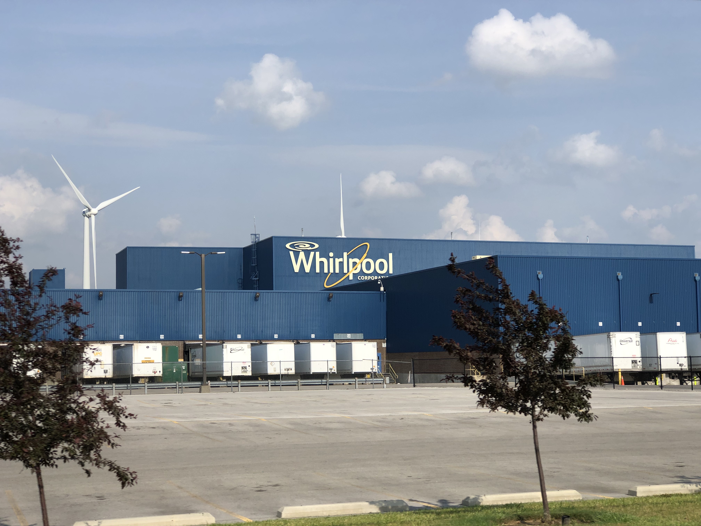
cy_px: 263
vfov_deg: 25.7
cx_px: 350
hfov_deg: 33.8
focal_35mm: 57
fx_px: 1154
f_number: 2.8
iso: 20
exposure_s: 1/1200
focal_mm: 6.6
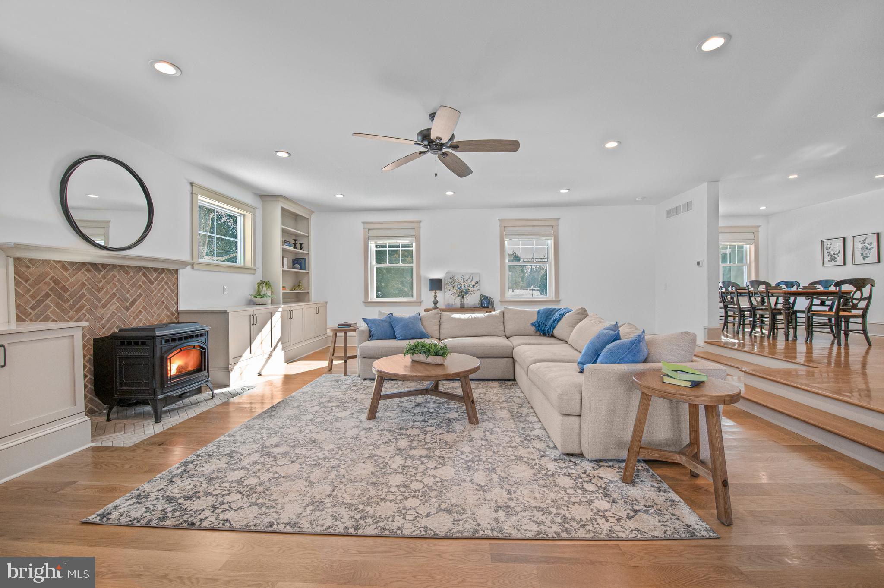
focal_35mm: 14
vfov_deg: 81.1
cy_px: 294
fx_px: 343
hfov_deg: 104.3
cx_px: 442
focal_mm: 14
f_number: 8
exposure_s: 1/250
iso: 1600
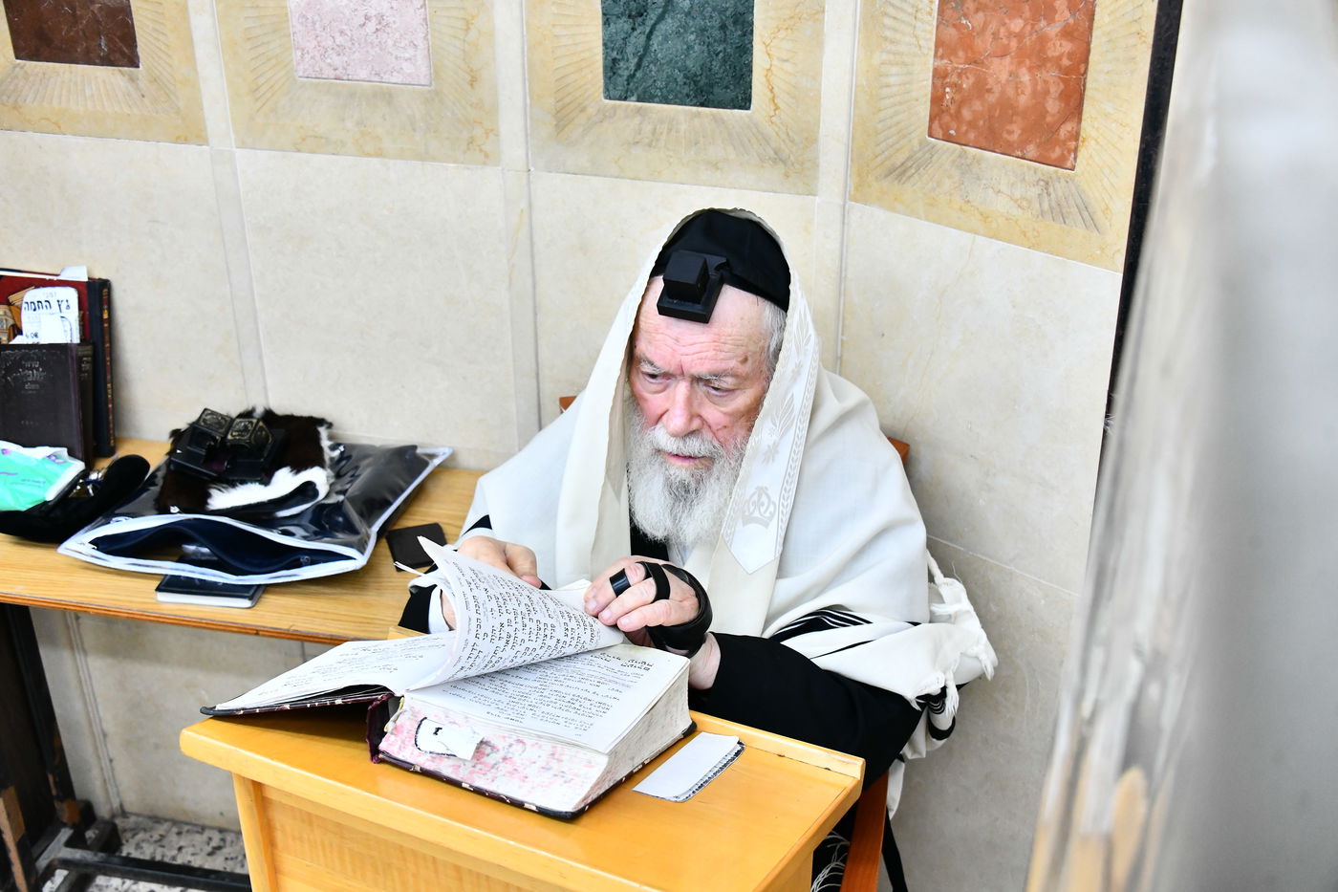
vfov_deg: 31.9
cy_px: 446
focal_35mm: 42
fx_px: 1561
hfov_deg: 46.4
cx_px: 669
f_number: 5.6
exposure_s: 1/125
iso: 2500
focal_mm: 42
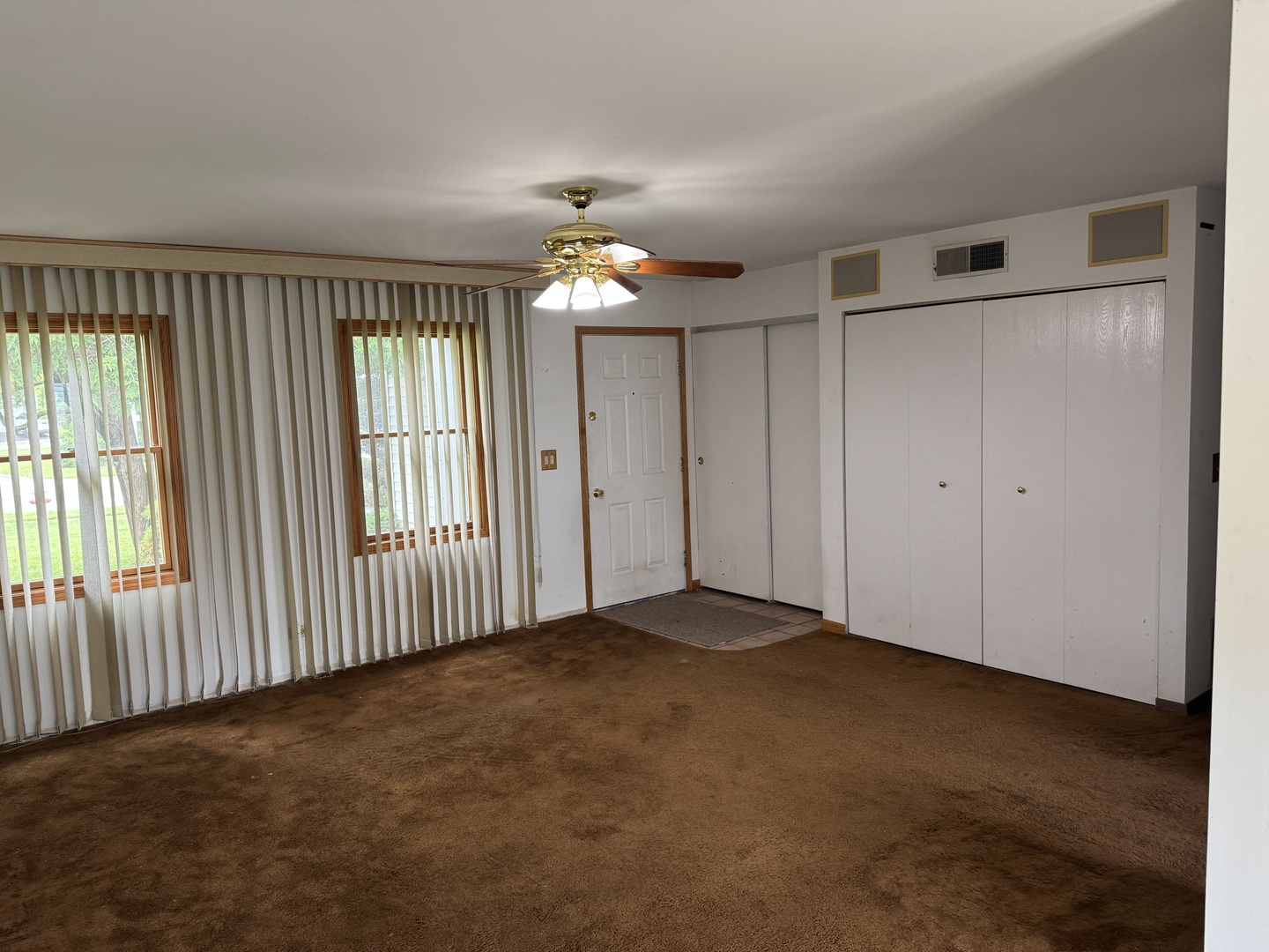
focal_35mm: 24
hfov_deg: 71.6
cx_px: 634
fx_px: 880
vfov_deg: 56.8
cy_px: 476
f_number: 1.78
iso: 250
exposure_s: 1/60
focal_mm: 6.76
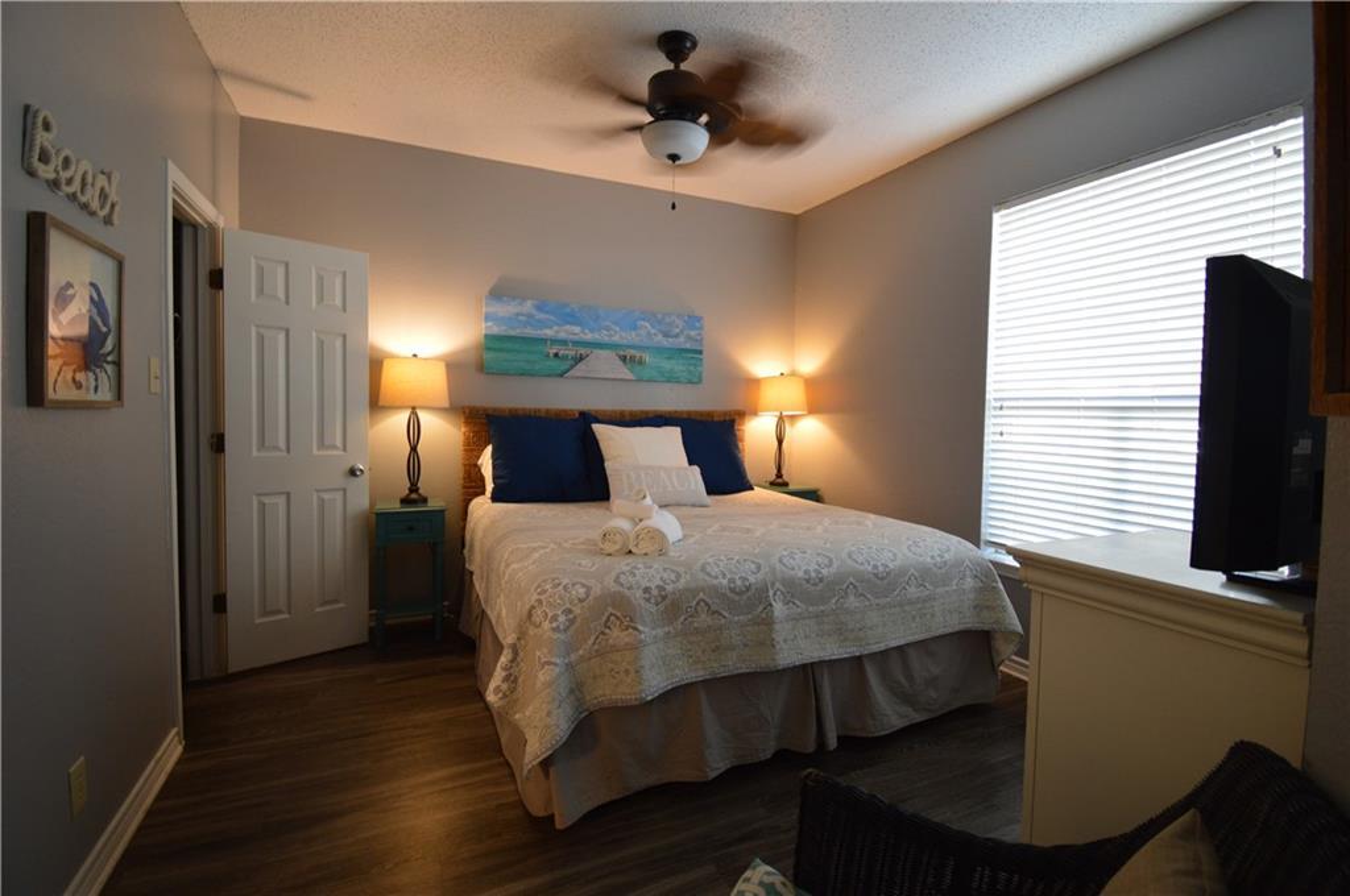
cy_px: 448
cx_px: 675
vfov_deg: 77.2
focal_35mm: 15
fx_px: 562
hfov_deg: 100.5
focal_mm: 10
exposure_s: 1/15
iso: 500
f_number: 4.5
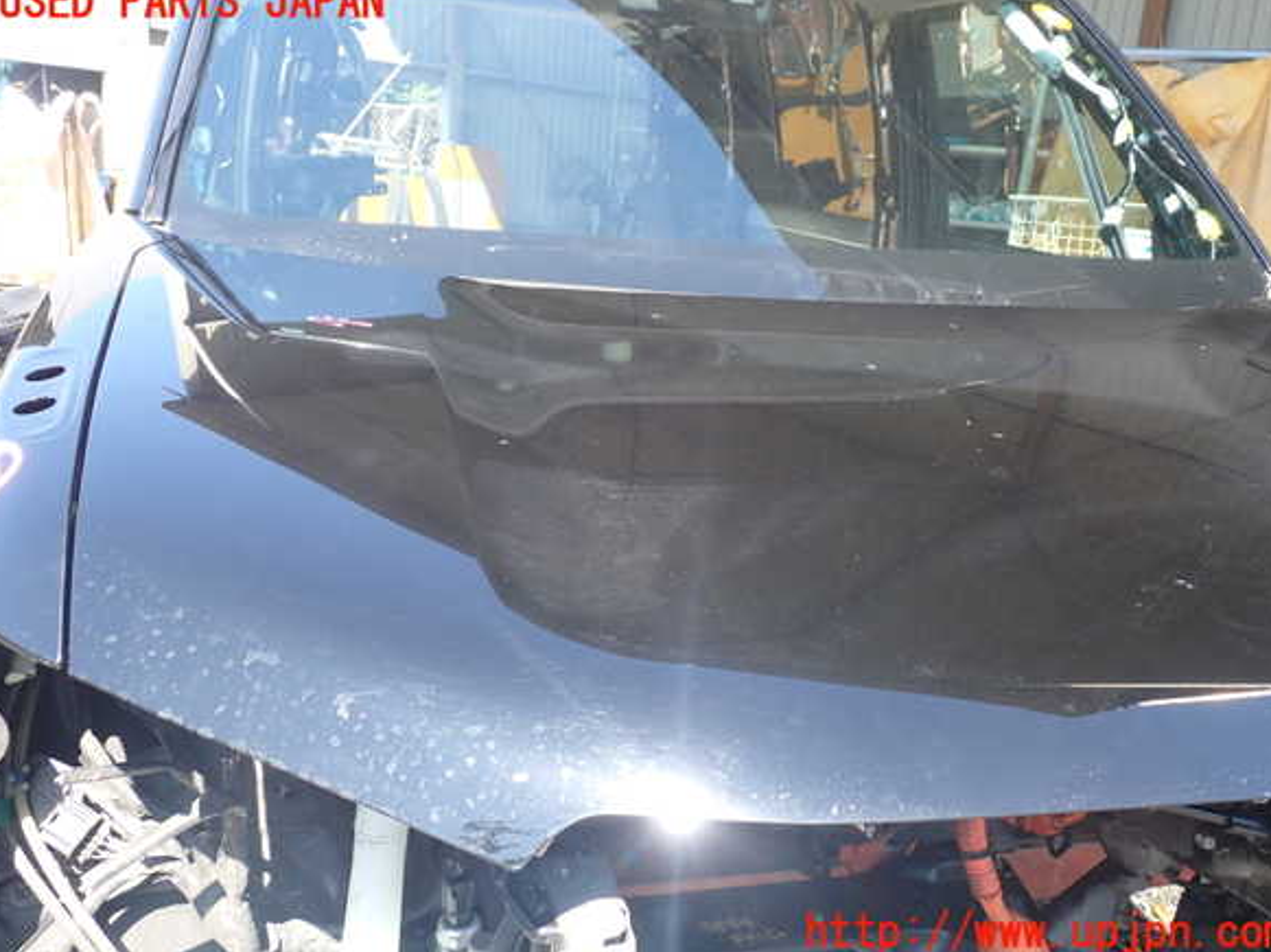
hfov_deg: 58.4
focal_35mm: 31
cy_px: 468
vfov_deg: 45.4
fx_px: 1138
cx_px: 643
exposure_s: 1/125
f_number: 3.2
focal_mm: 5.4
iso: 100
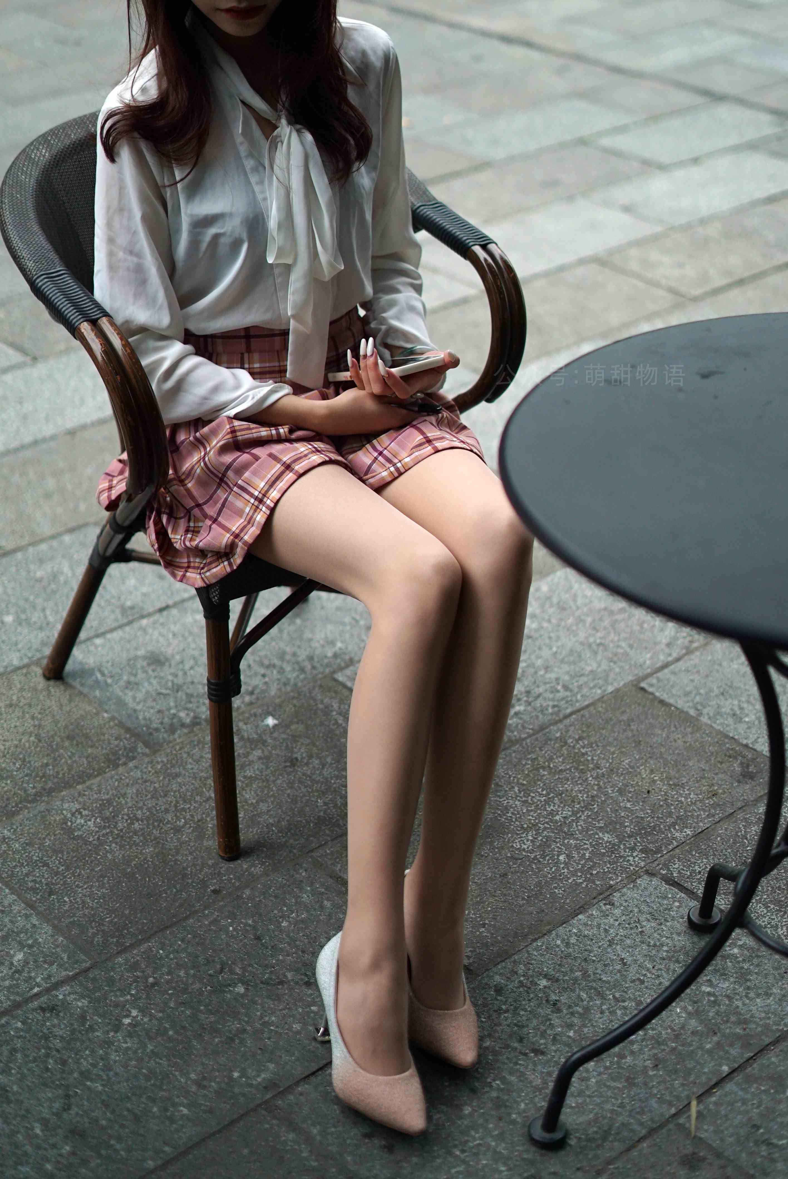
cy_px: 590
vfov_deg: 39.6
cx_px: 394
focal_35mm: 50
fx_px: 1639
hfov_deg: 27.0
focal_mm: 50
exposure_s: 1/5000
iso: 800
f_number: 1.8
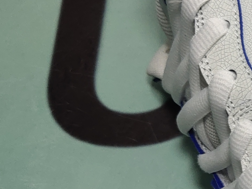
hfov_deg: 13.6
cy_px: 126
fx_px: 947
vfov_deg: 11.4
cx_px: 446
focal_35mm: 130
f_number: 1.79
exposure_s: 1/100
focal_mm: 4.35
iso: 52
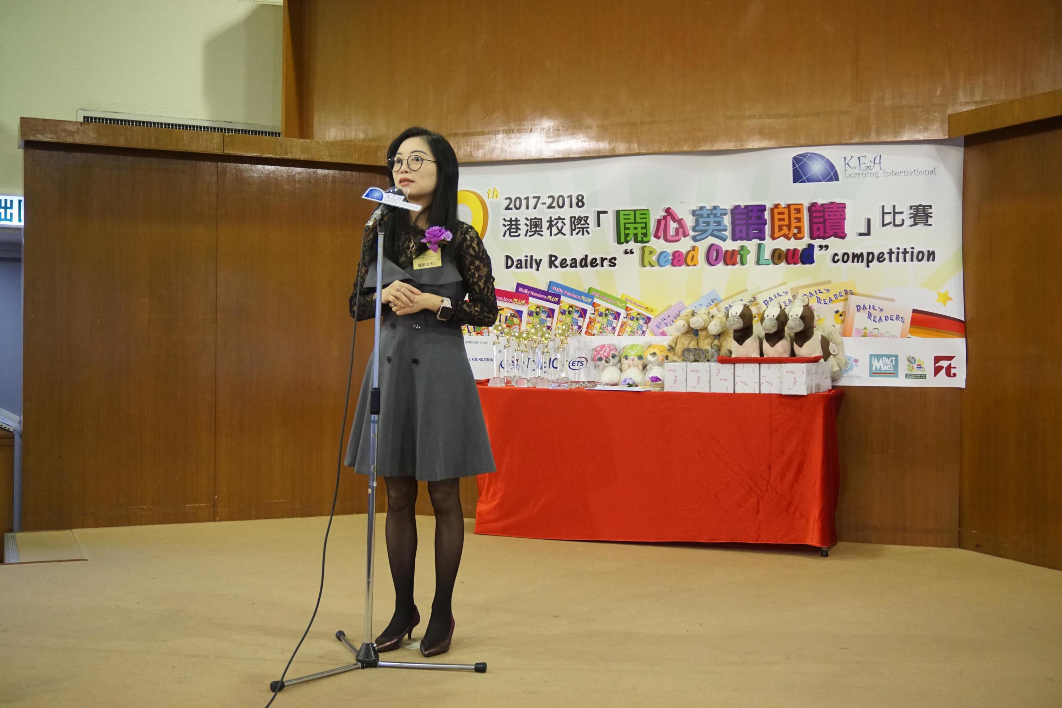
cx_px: 531
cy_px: 354
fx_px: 1195
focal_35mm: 40
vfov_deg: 33.0
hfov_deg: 47.9
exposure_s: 1/60
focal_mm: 27
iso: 1600
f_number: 4.5
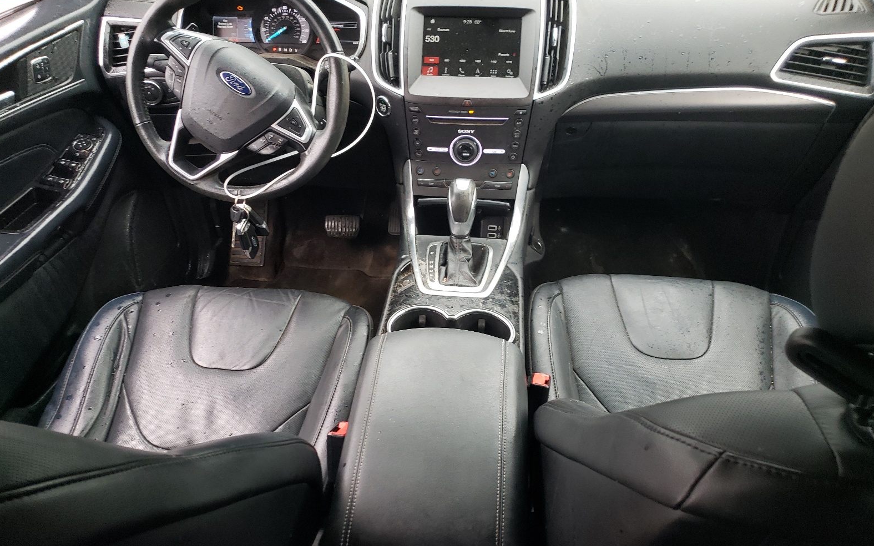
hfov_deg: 66.5
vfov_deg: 44.5
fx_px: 667
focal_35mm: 28
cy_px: 266
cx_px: 441
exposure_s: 1/60.2
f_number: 1.5
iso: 89
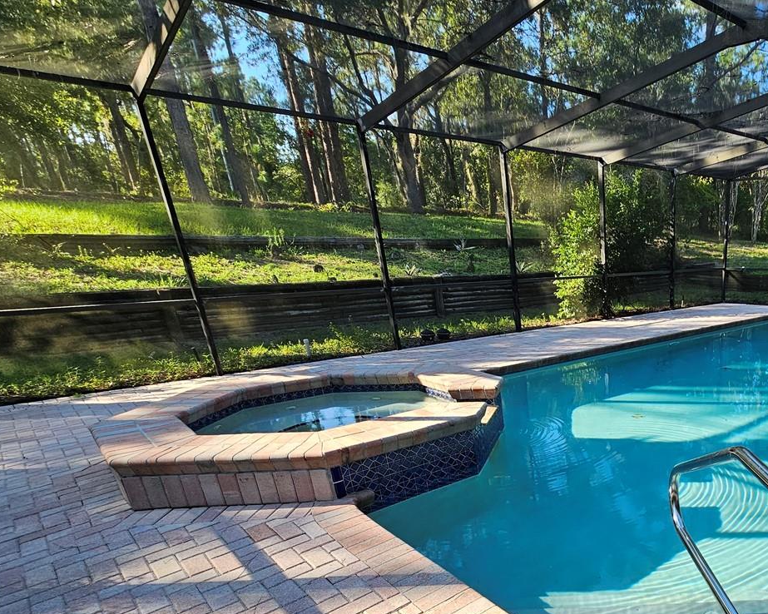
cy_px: 458
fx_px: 500
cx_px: 647
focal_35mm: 22
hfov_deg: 65.9
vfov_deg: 59.8
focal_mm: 2.2
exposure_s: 1/203
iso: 50
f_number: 2.2
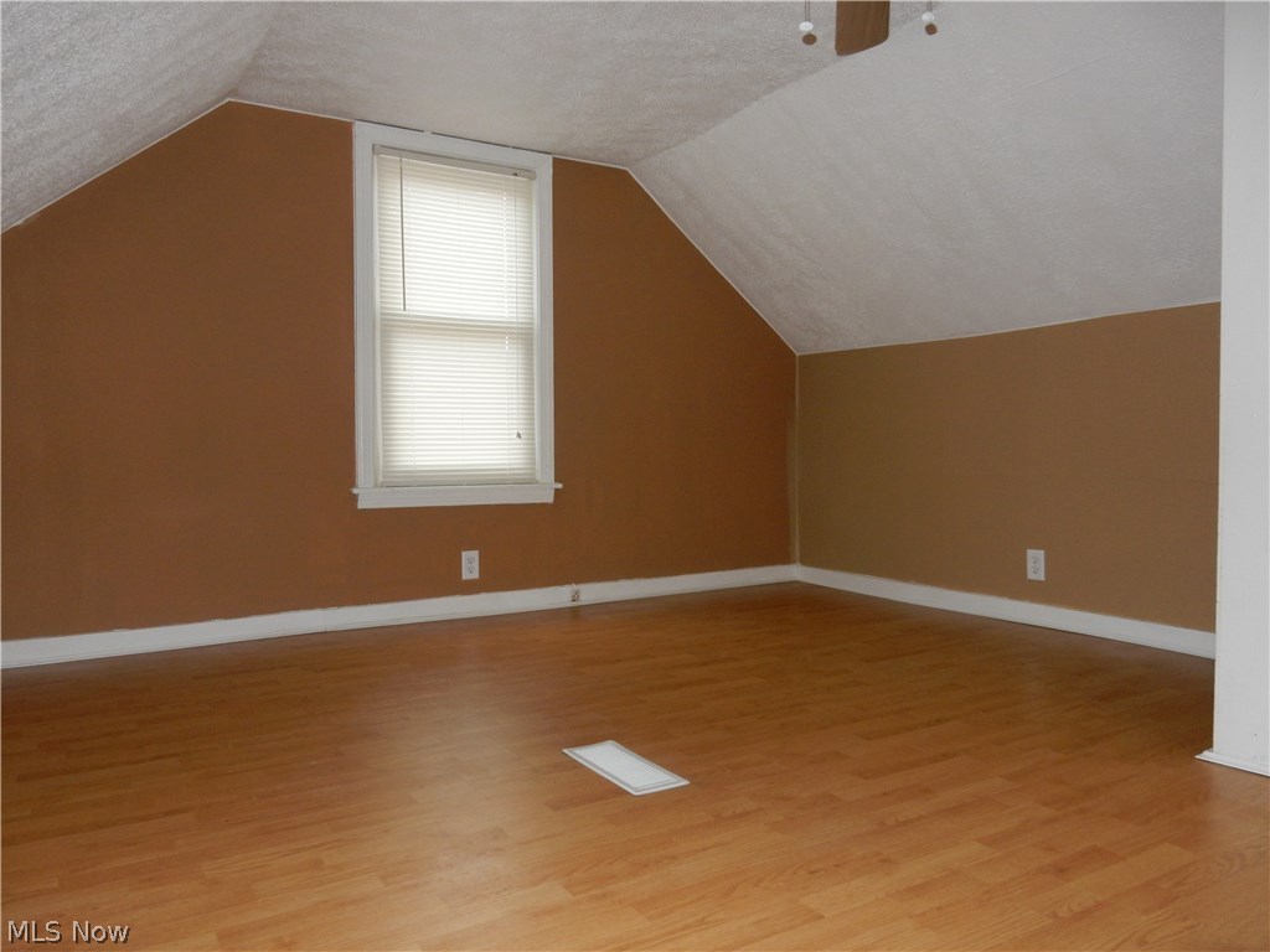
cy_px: 476
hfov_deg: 69.4
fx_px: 917
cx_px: 635
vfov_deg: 54.9
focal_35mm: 25
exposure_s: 1/30
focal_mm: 4.5
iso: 200
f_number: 3.7
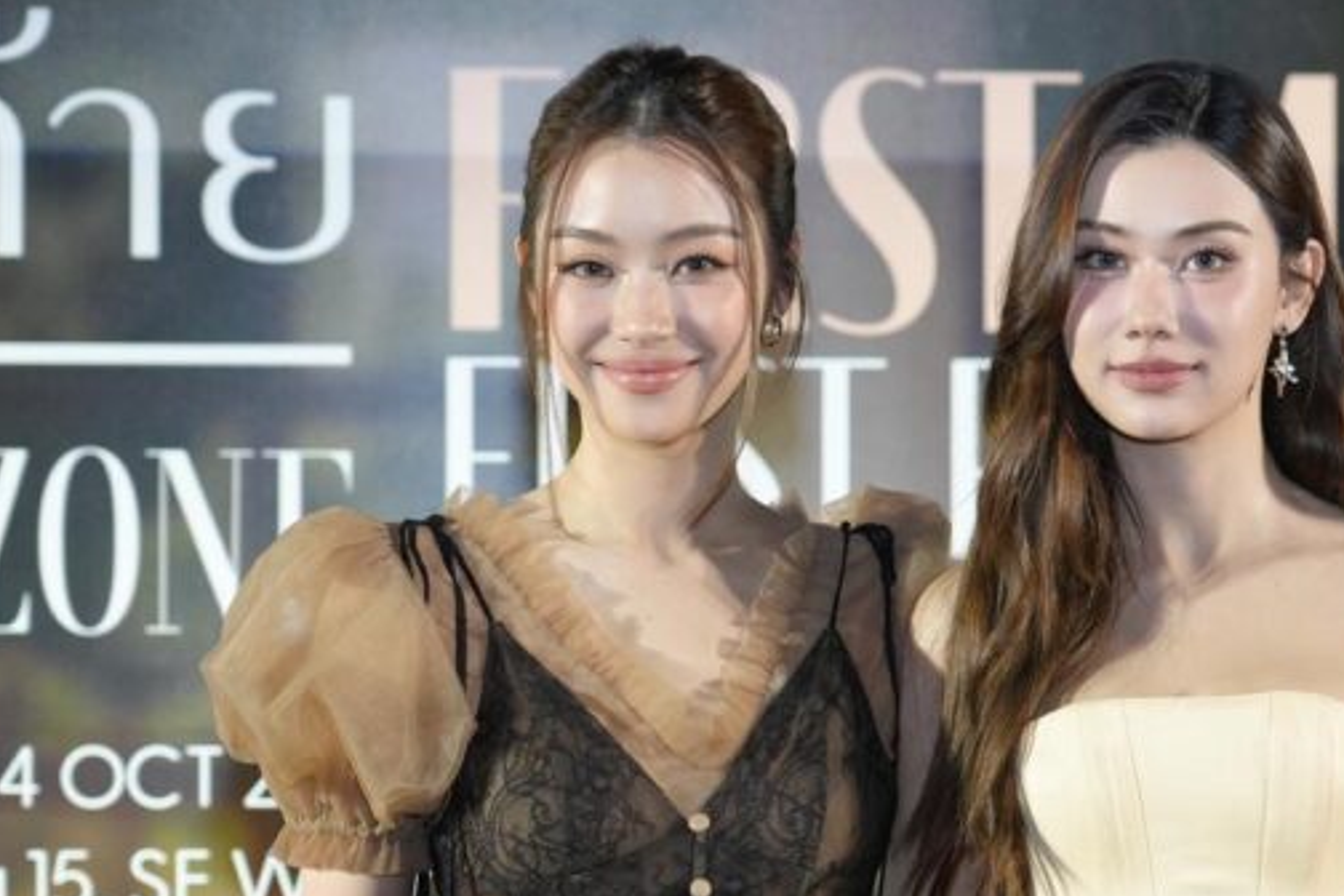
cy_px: 749
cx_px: 869
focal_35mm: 124
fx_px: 4629
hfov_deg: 16.5
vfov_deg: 11.0
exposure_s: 1/160
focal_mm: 61
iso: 1250
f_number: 4
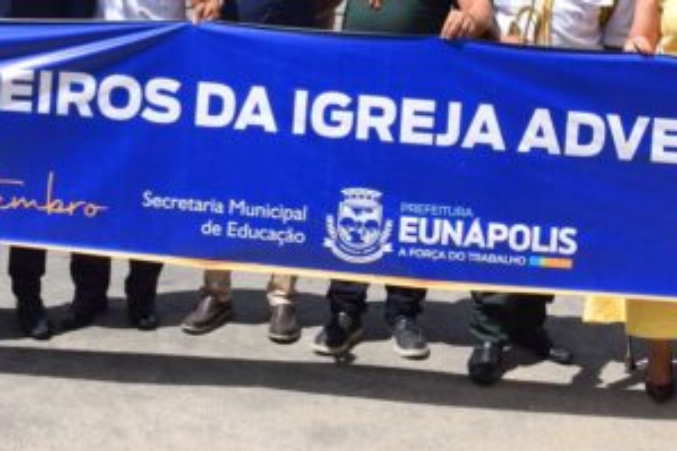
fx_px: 1259
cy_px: -56
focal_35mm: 67
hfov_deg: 29.8
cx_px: 199
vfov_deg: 19.4
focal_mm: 18
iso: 200
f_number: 10
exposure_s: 1/400
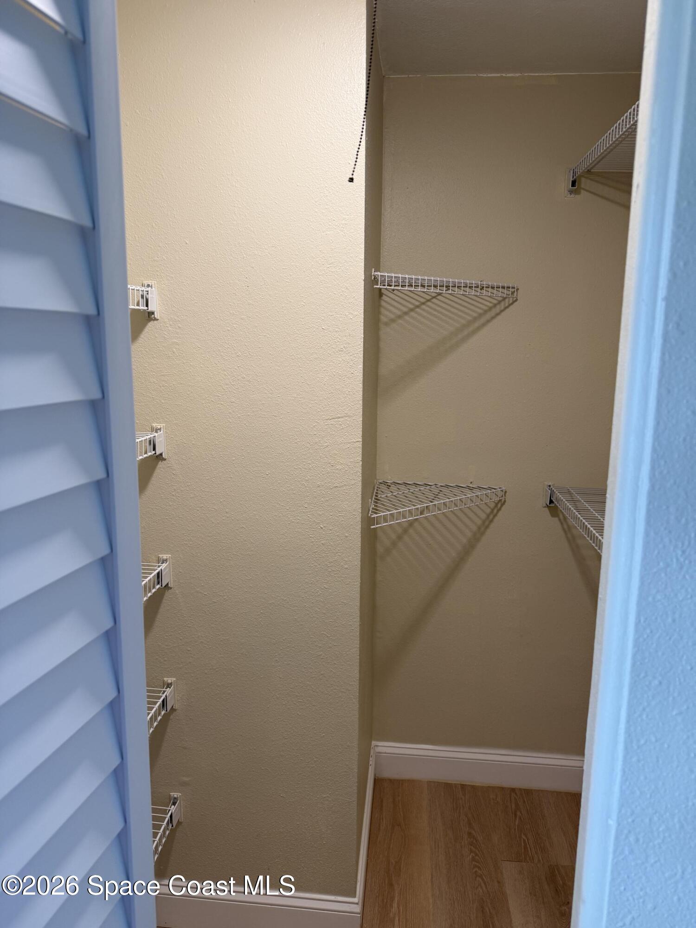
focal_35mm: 24
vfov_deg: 71.6
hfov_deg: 56.8
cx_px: 348
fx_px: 643
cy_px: 464
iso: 125
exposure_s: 1/120
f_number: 1.78
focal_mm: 6.76
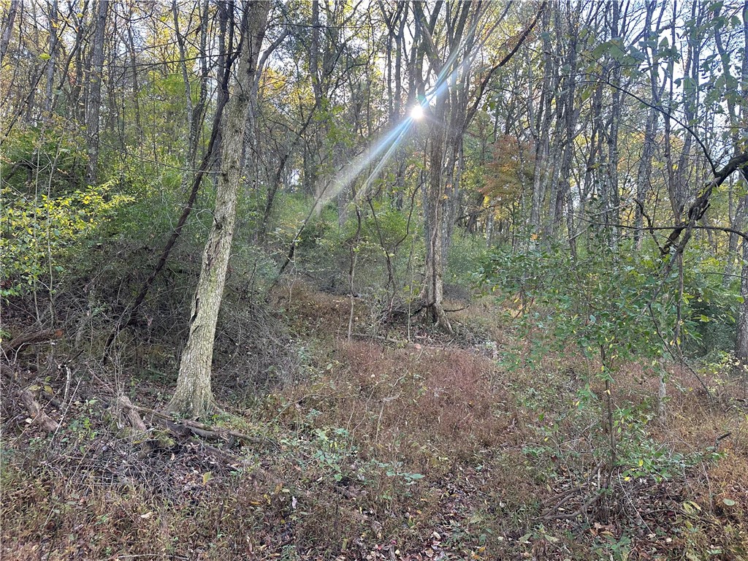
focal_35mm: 24
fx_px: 519
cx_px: 374
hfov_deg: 71.6
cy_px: 280
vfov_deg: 56.8
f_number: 1.78
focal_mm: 6.86
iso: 100
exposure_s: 1/121
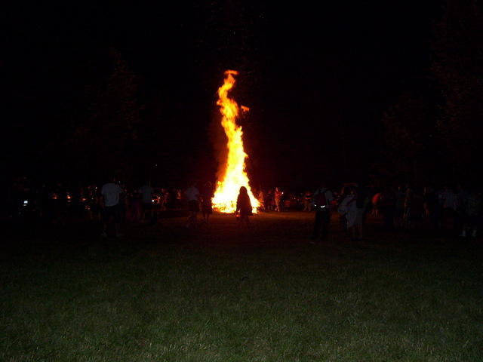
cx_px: 242
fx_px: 502
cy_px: 181
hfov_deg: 51.4
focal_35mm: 36
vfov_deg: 39.7
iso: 200
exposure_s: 1/60
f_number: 2.7
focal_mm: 6
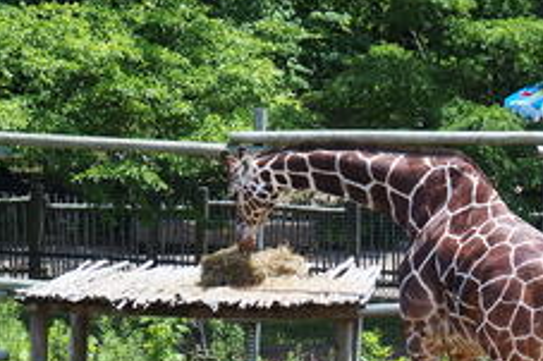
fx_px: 5140
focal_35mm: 341
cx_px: 411
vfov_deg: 4.0
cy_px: 206
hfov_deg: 6.0
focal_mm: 35
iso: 100
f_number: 3.5
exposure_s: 1/640
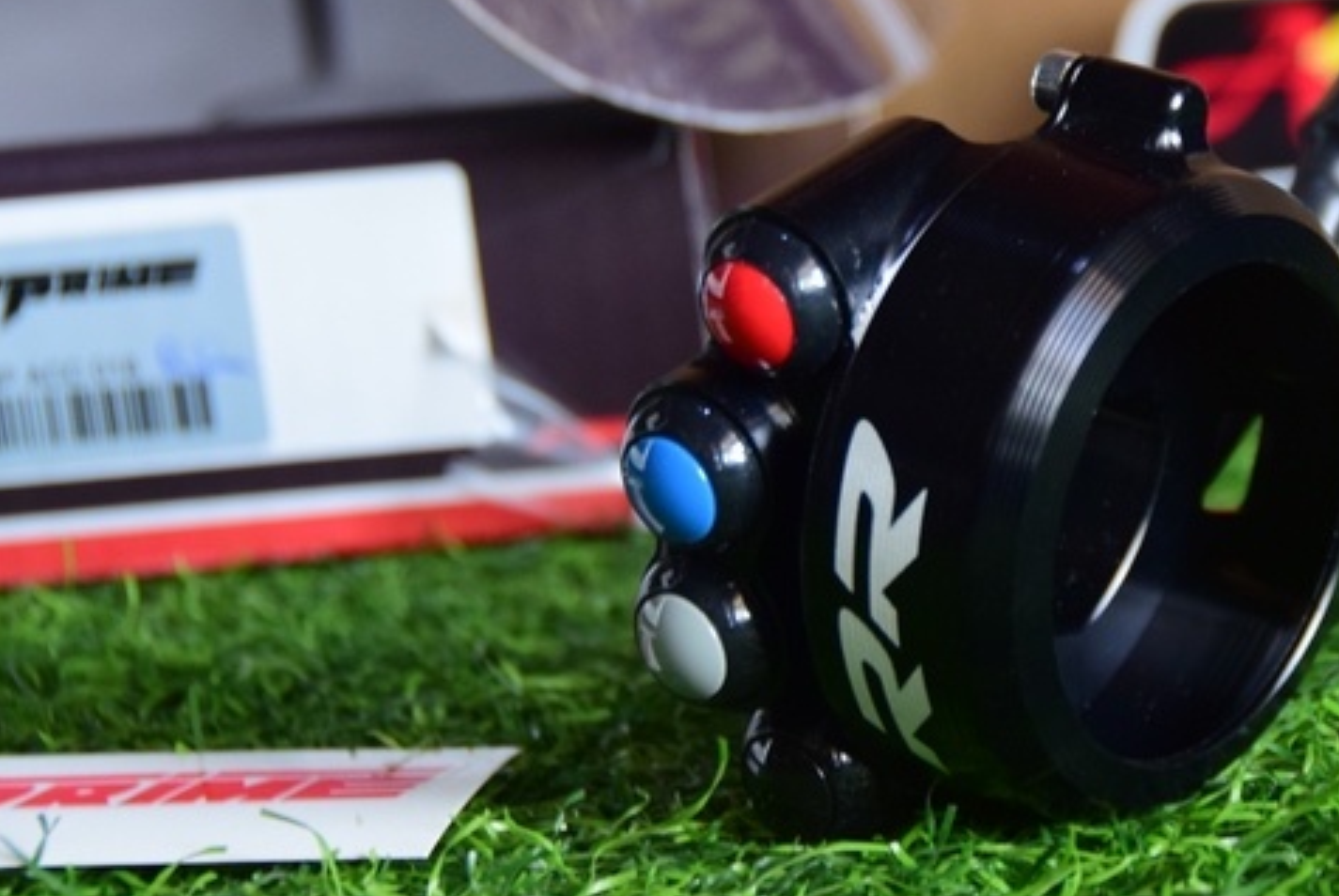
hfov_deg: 10.1
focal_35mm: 202
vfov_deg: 6.8
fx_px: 7522
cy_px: 266
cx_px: 1097
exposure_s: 1/50
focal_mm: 80
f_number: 5
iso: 800
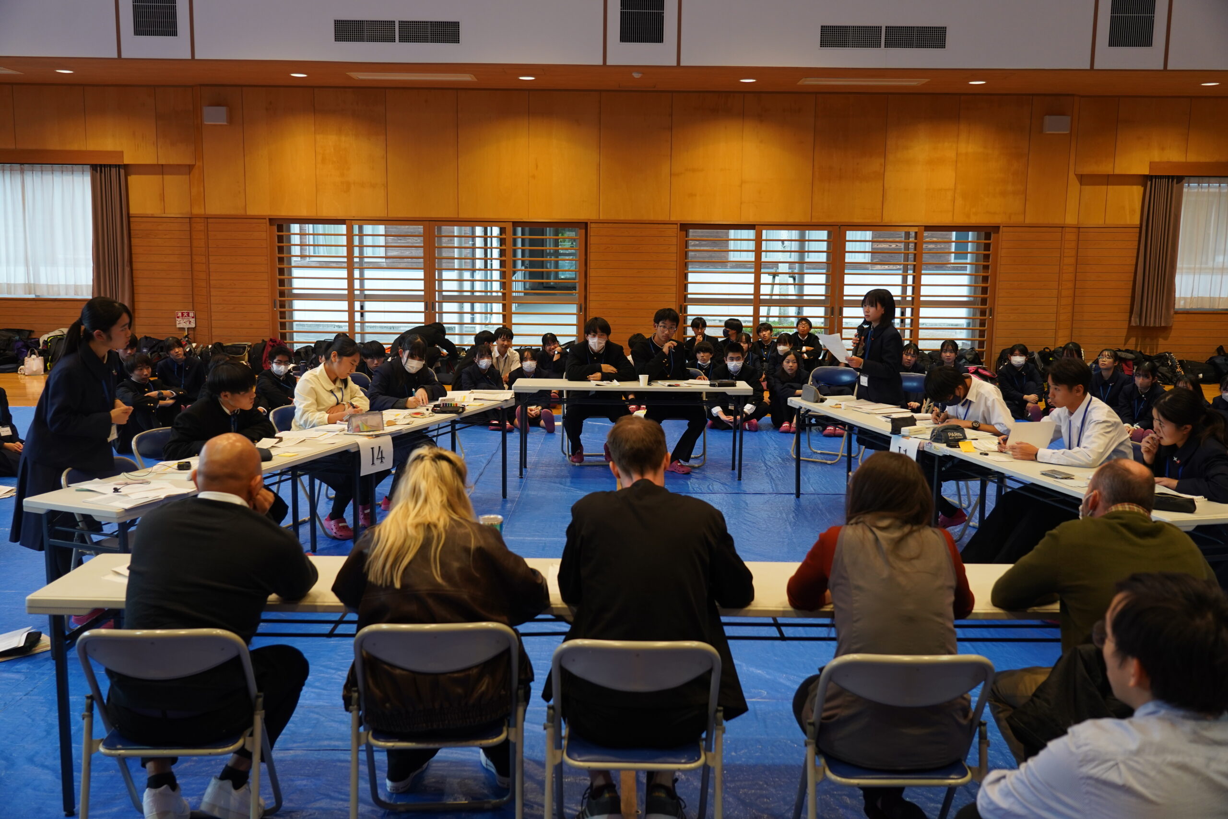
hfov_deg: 60.3
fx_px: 1057
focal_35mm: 31
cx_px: 614
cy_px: 410
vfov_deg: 42.3
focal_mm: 31
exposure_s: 1/160
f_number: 4
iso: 1000
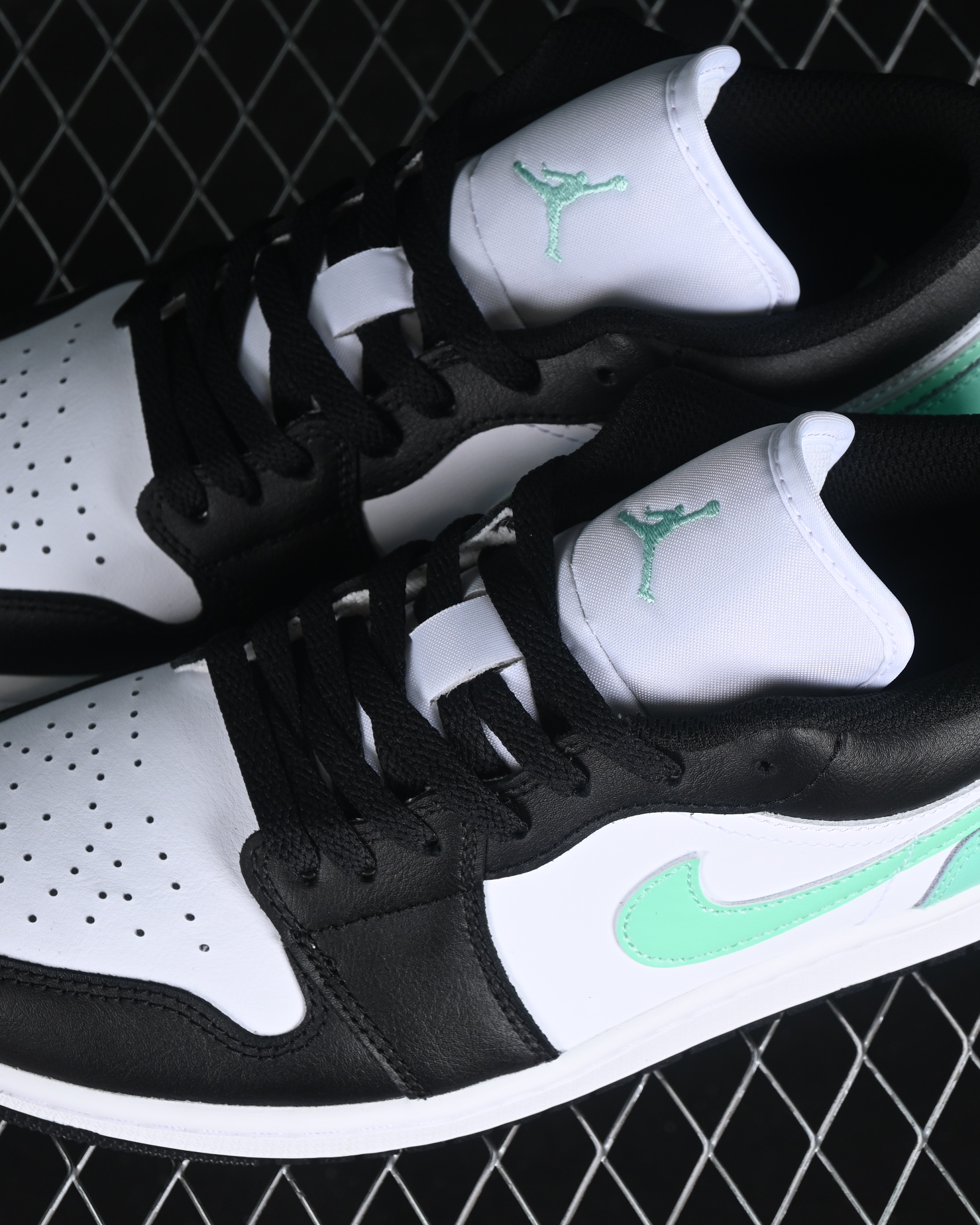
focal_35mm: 106
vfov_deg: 18.1
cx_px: 514
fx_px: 3843
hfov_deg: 14.5
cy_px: 614
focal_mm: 50
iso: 160
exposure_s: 1/60
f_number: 6.3
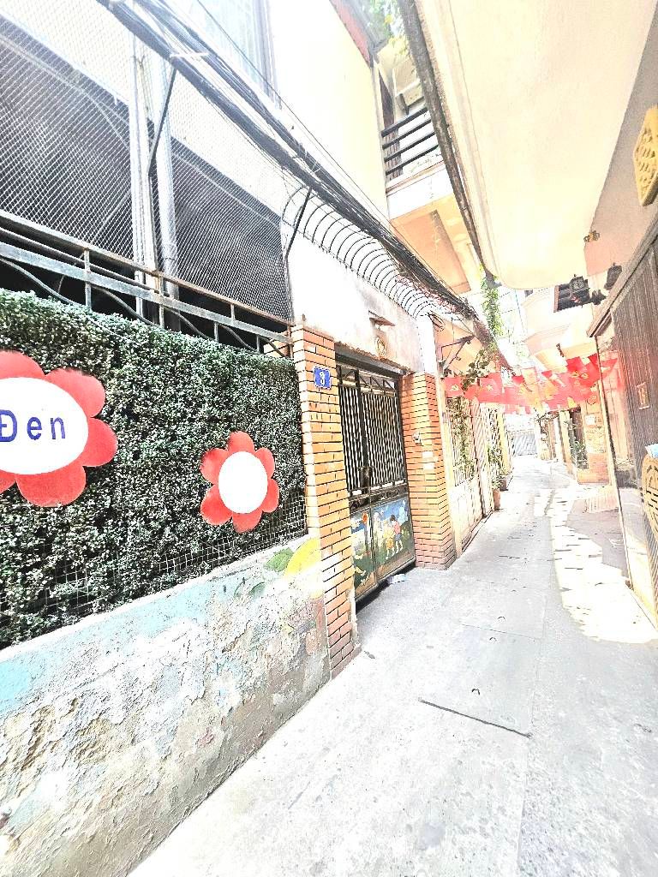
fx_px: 329
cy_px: 438
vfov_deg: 106.2
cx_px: 329
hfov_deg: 89.9
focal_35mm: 13
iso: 80
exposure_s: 1/50.3
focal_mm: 1.74
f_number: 2.2
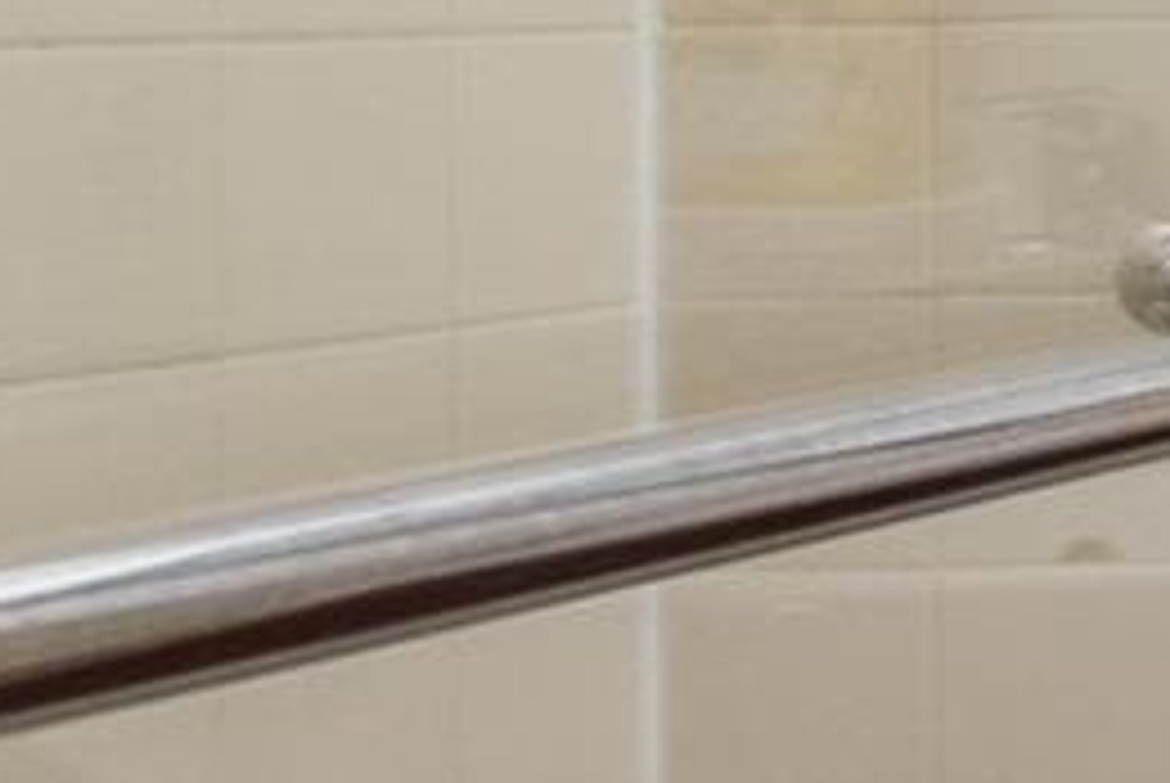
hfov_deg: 11.5
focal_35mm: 118
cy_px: -11
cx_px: 3357
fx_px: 3839
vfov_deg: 11.5
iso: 640
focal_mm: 15
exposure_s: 1/8
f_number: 14
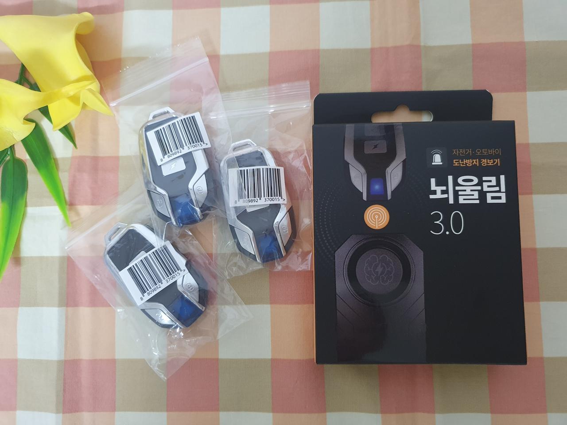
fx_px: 426
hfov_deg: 67.3
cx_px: 284
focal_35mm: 26
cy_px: 212
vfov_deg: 53.1
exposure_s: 1/40
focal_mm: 4.32
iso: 320
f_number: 1.5
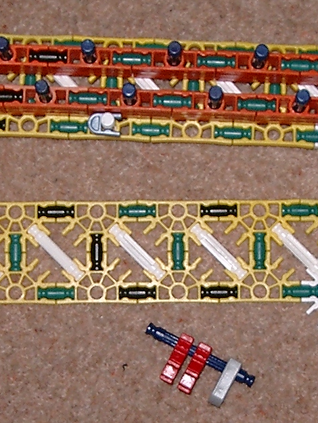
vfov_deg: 16.1
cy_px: 362
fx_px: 1481
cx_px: 172
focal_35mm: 121
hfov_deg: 12.3
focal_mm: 7.6
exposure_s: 1/60
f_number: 2.6
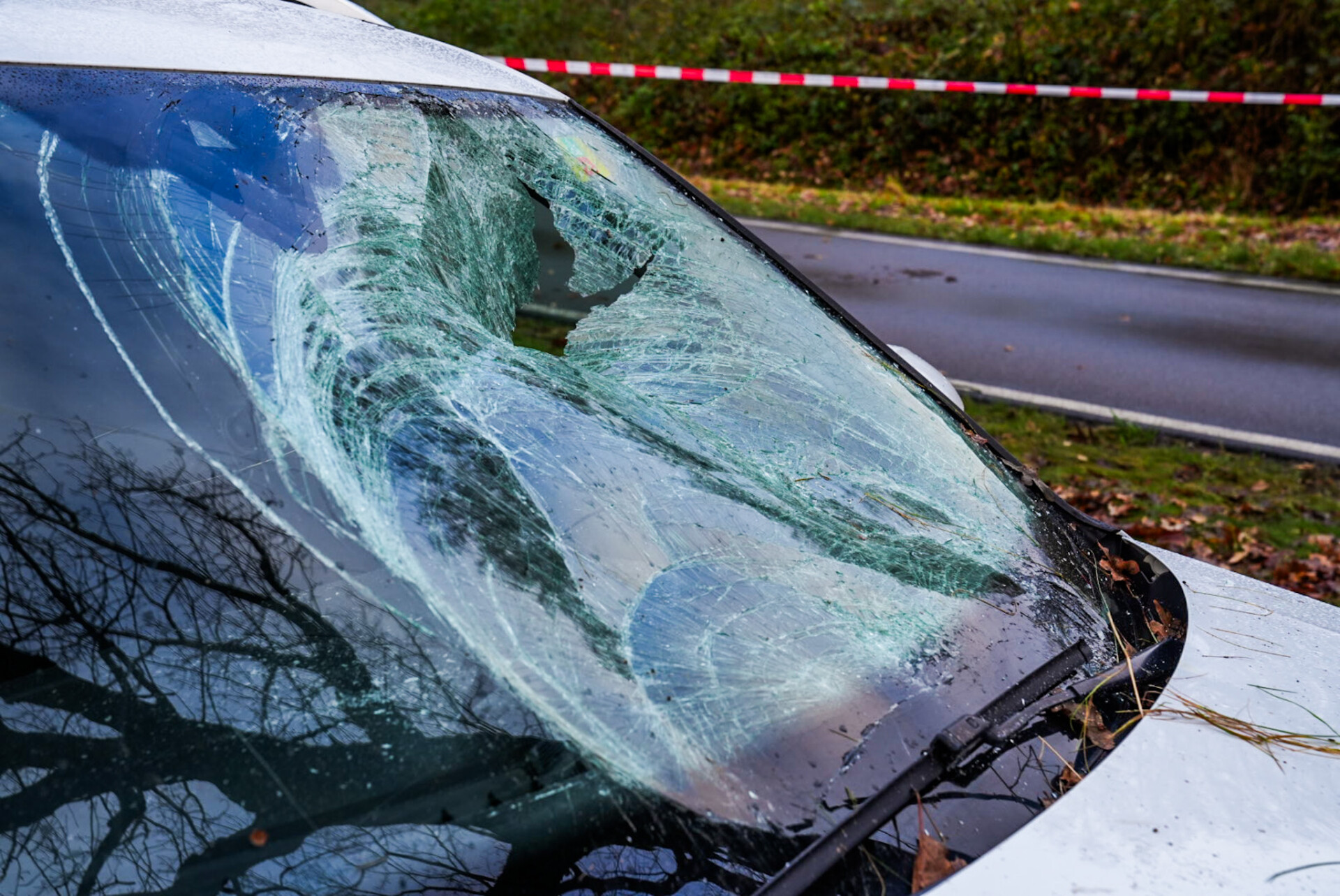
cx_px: 670
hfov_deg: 42.7
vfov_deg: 29.3
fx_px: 1713
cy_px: 448
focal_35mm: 46
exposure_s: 1/160
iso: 500
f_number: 7.1
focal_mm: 46
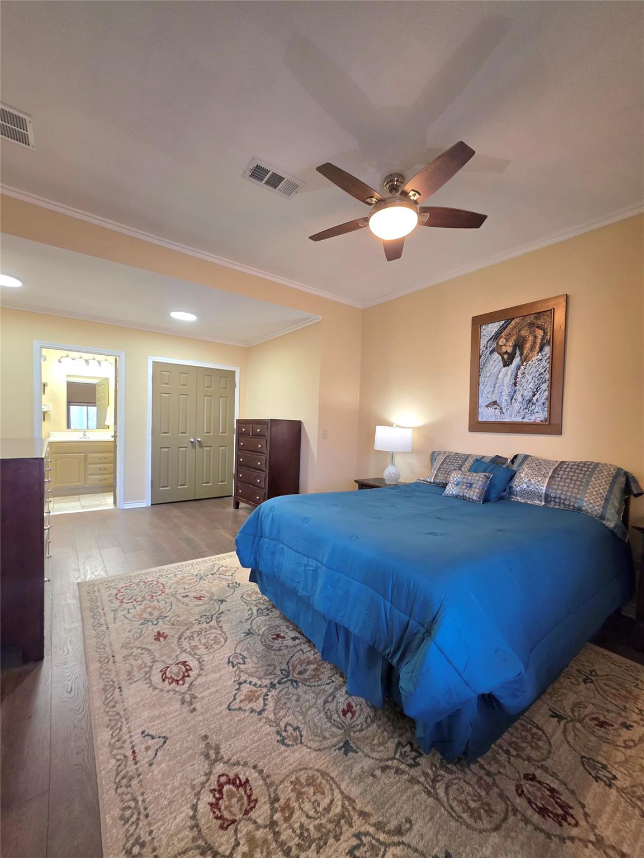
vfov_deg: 106.2
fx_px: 322
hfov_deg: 89.9
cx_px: 322
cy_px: 429
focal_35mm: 13
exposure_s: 1/60.2
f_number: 1.9
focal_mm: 2.2
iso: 160
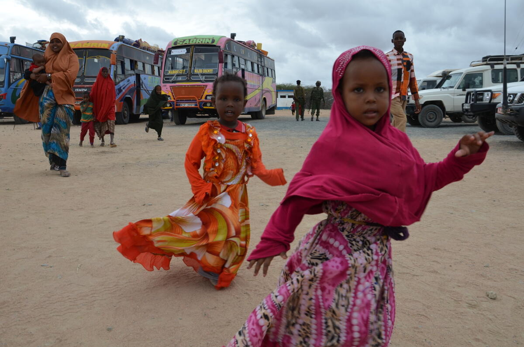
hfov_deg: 59.6
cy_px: 174
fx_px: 458
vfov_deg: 41.5
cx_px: 262
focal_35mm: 32
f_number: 8
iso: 140
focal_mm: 21
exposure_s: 1/250
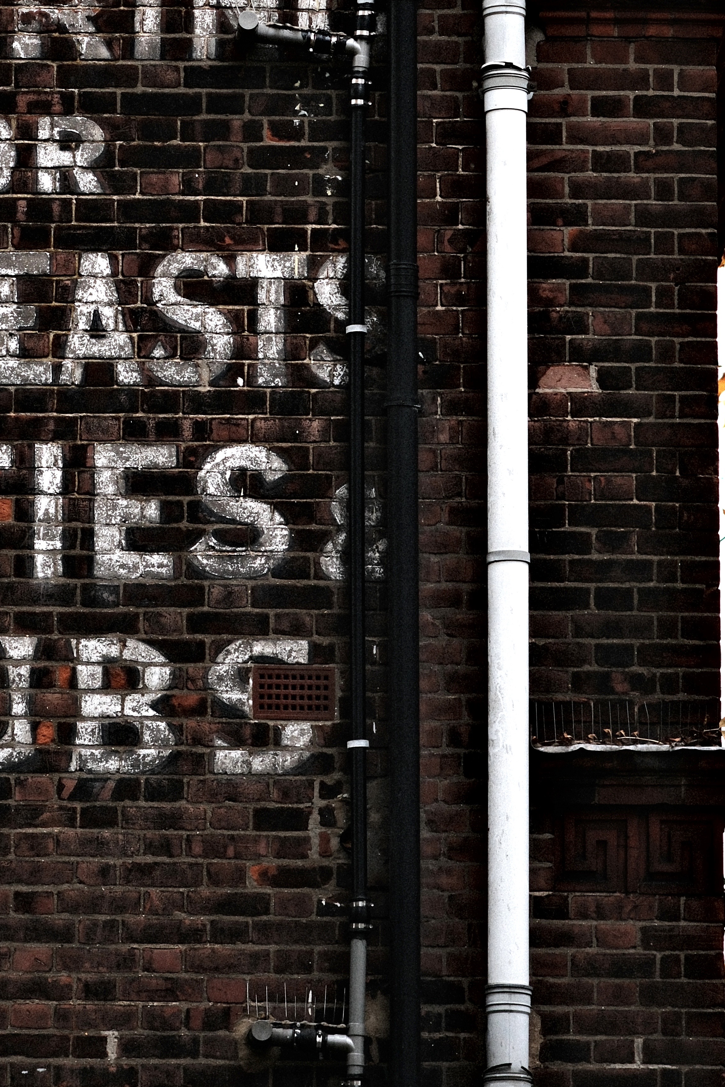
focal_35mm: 304
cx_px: 47
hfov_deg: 4.5
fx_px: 9183
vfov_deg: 6.8
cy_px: -1
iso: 500
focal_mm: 90
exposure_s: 1/340
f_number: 2
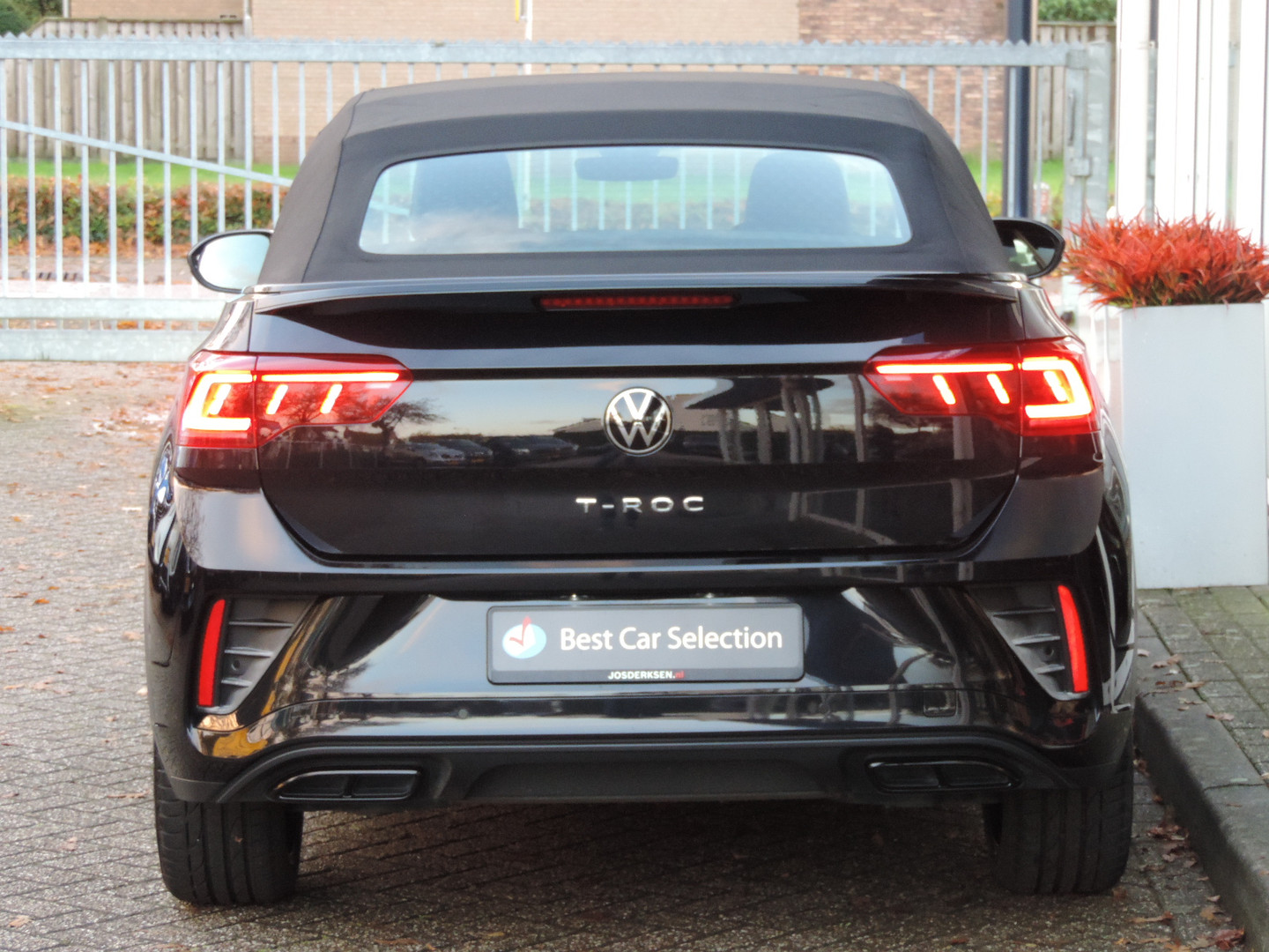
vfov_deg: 14.1
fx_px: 3849
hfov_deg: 18.7
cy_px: 476
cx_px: 634
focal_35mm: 105
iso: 800
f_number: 4.2
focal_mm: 18.7
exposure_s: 1/25
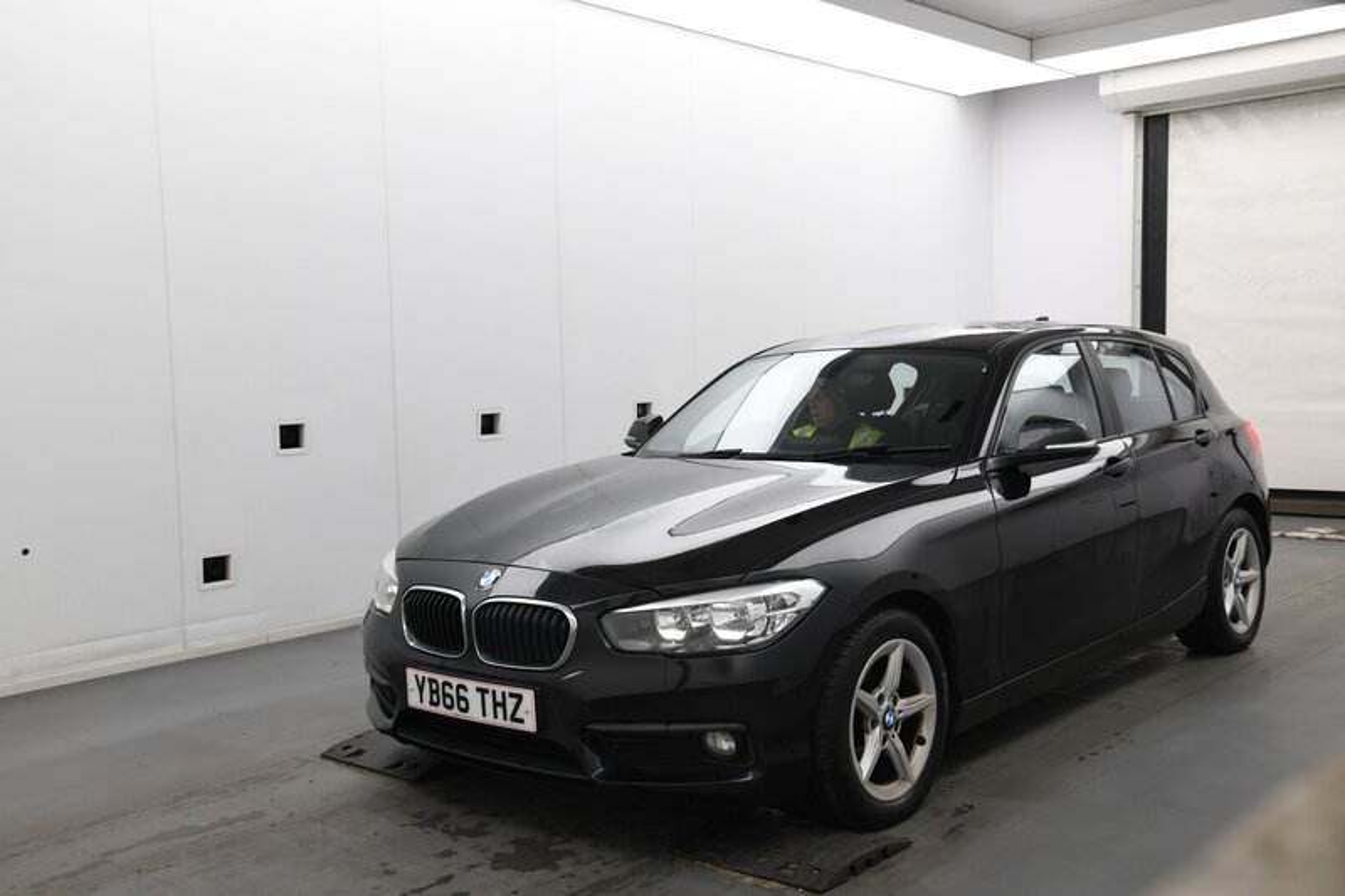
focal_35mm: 38
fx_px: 1419
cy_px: 448
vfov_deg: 35.0
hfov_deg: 50.7
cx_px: 672
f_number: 8
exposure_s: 1/20
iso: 320
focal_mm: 38
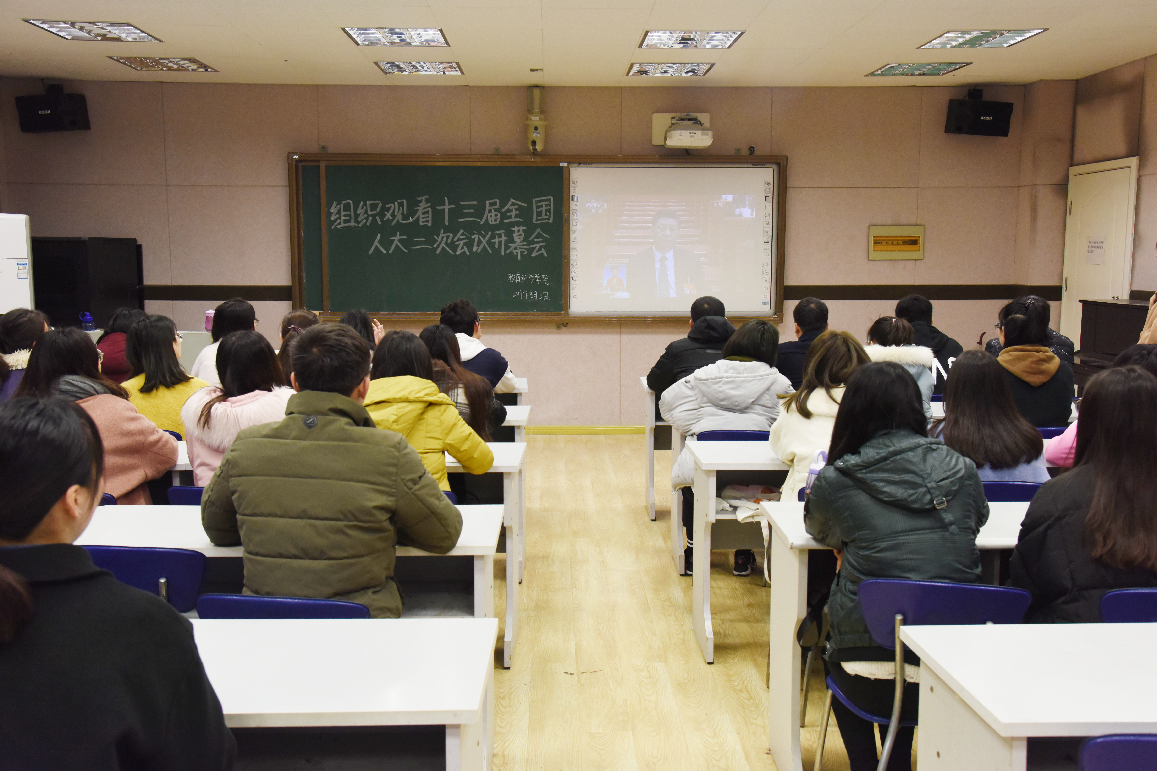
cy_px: 386
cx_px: 579
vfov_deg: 37.9
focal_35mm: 35
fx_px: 1125
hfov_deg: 54.4
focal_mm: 34
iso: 1600
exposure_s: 1/160
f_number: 6.3
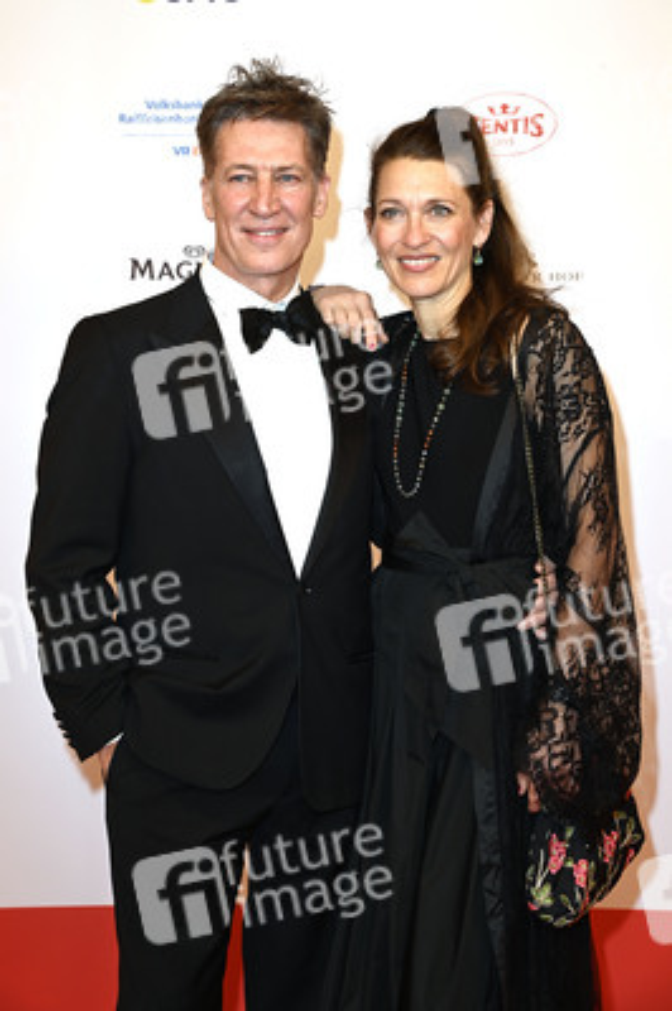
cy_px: 506
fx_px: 2103
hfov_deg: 18.2
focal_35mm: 75
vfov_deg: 27.0
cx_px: 336
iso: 640
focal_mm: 75
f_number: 7.1
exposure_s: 1/200
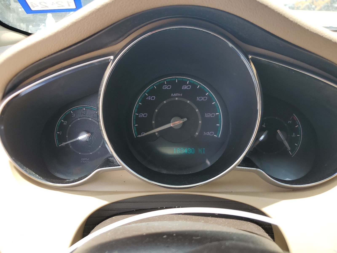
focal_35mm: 26
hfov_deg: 67.3
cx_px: 168
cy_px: 126
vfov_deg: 53.1
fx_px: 253
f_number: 1.5
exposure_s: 1/286
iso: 50
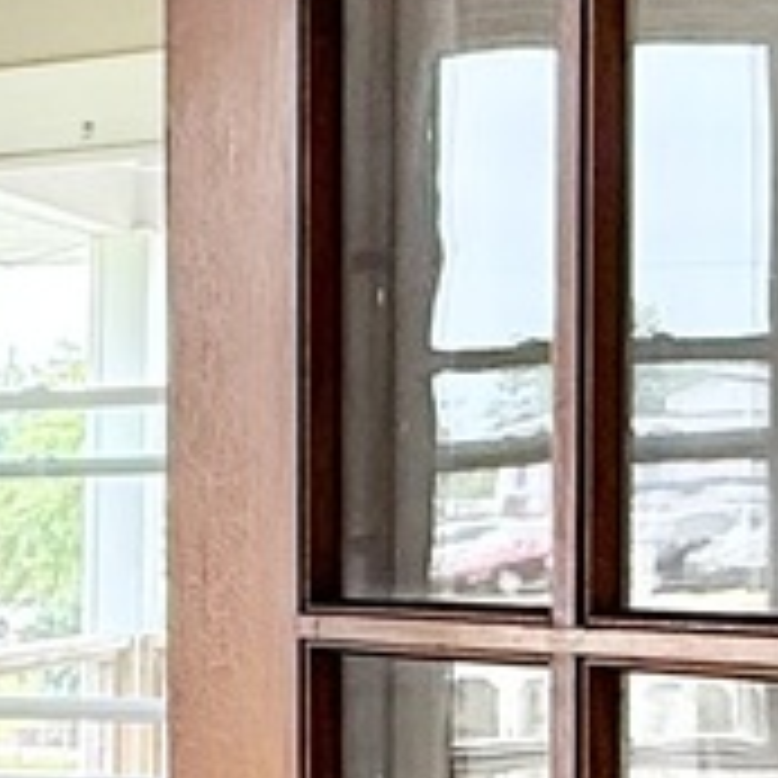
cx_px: -409
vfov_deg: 16.7
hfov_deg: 15.5
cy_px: 706
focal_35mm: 103
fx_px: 2619
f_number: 2.2
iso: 100
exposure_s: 1/99
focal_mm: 2.22
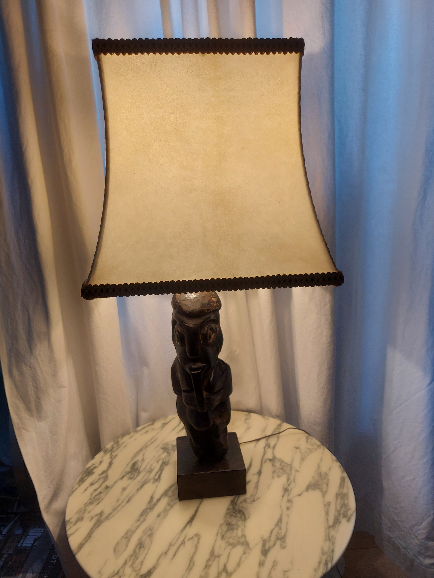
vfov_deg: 71.6
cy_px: 289
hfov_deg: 56.8
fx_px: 401
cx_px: 217
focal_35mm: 24
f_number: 1.8
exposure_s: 1/60
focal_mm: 5.23
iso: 80
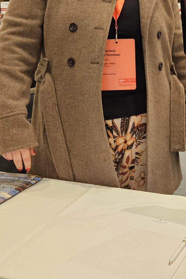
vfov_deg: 33.6
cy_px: 60
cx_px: 165
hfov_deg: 22.8
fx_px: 449
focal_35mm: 58
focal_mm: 5.4
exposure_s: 1/60
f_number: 1.8
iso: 500
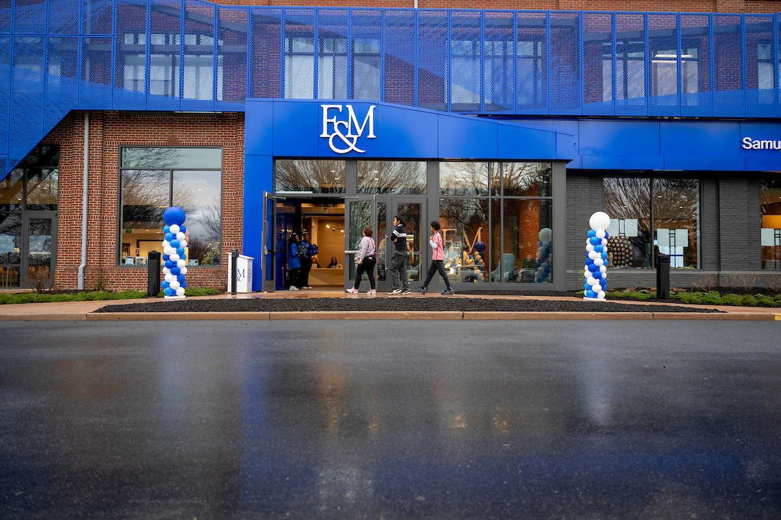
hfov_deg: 70.4
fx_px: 553
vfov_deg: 50.4
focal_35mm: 26
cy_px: 260
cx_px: 390
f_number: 2.8
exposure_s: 1/250
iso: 800
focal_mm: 25.5
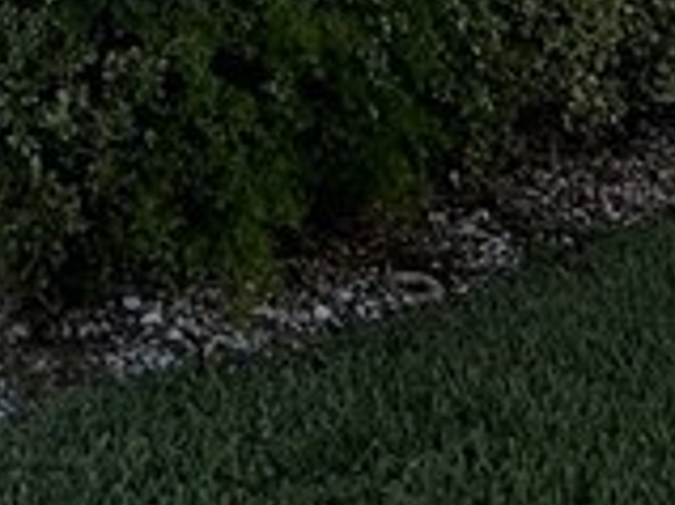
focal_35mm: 90
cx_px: -72
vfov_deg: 13.8
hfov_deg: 20.7
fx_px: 1754
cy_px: -513
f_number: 2.2
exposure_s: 1/1256
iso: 50
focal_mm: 2.22
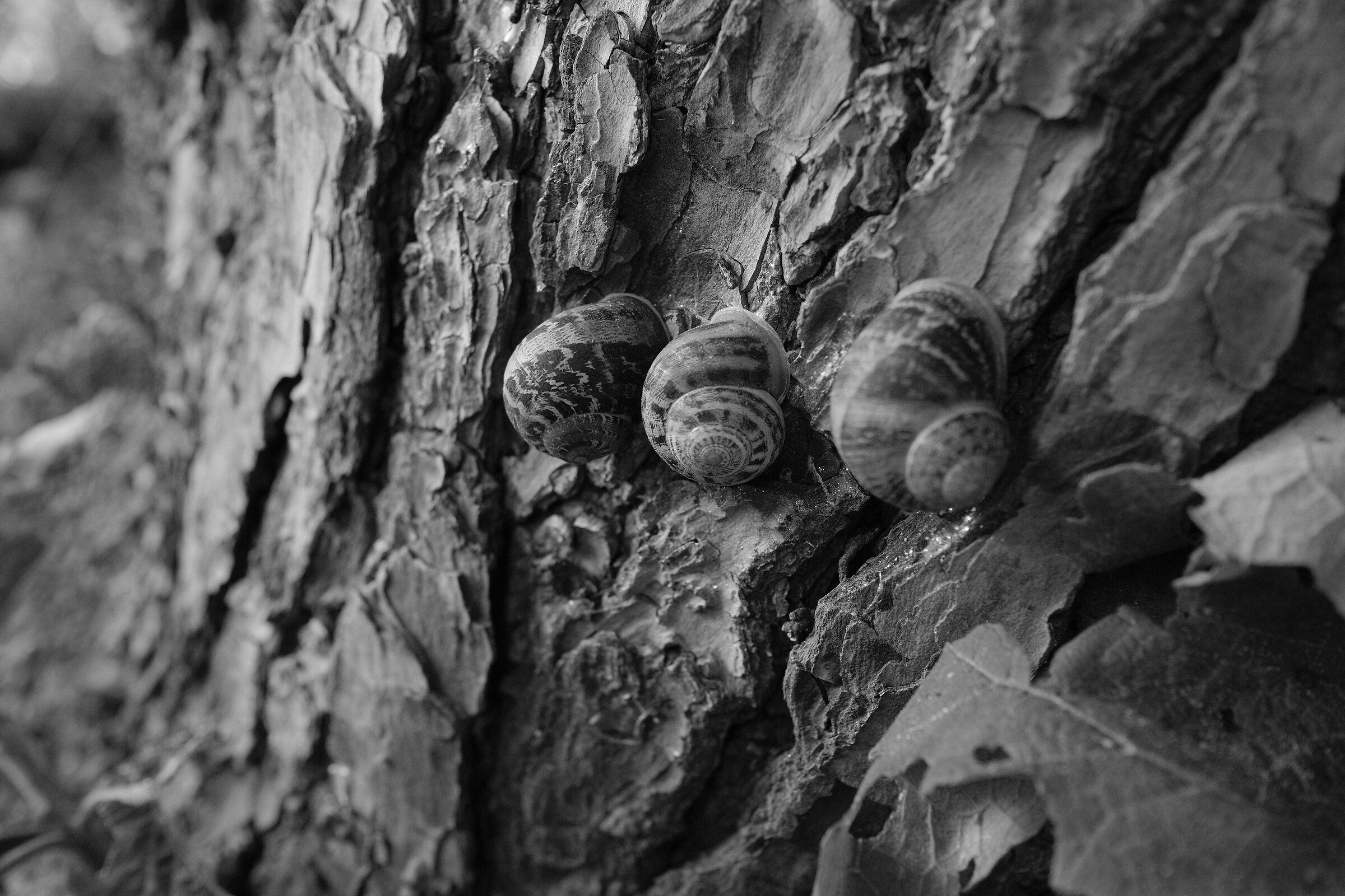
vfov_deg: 37.9
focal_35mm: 35
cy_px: 448
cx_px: 672
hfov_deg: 54.4
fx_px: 1308
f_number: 4
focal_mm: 23
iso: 800
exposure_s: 1/240
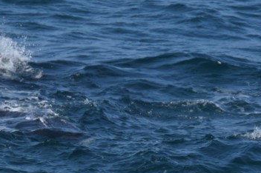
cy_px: 87
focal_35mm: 438
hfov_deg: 4.7
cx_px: -67
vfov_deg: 3.1
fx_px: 3169
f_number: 5.6
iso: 200
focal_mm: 95
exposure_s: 1/1600
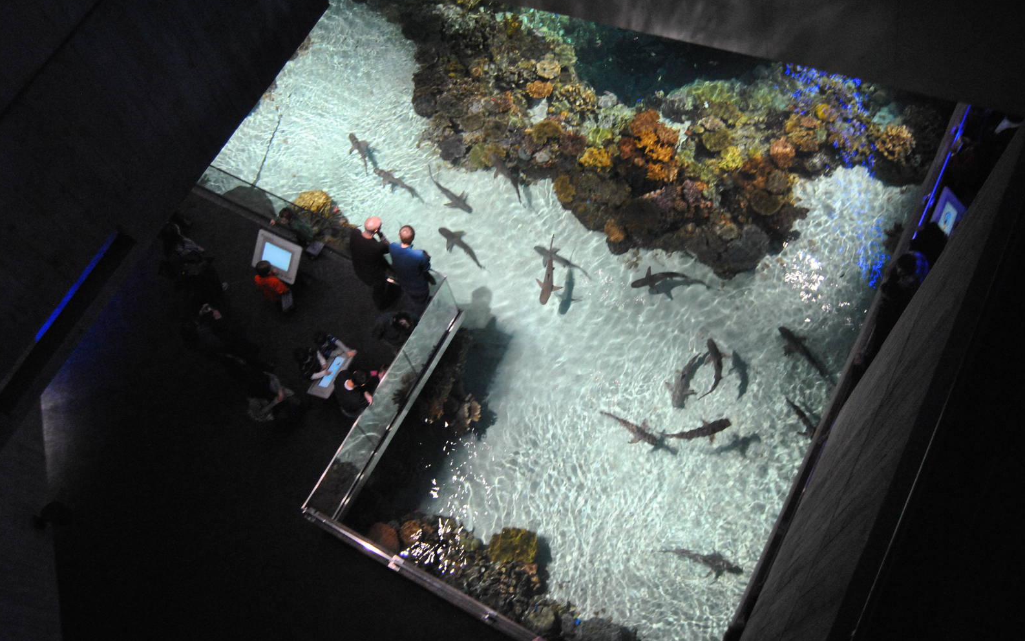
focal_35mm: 36
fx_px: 992
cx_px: 509
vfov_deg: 35.8
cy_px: 296
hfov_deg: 54.6
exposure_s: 1/30
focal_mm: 23
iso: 720
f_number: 3.8
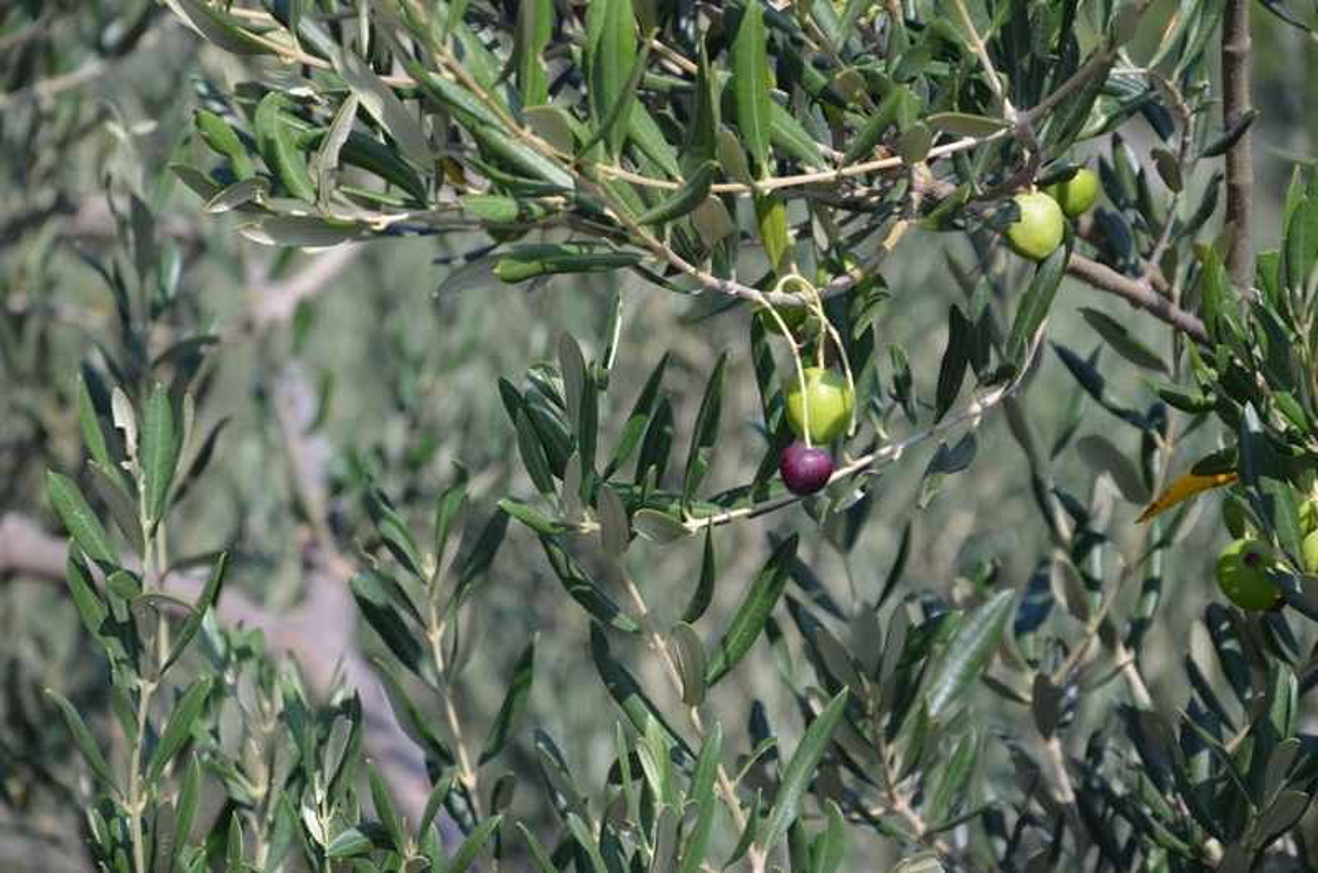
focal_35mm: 158
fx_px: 5755
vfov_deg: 8.7
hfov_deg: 13.1
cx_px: 659
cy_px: 436
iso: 140
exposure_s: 1/125
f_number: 8
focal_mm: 105
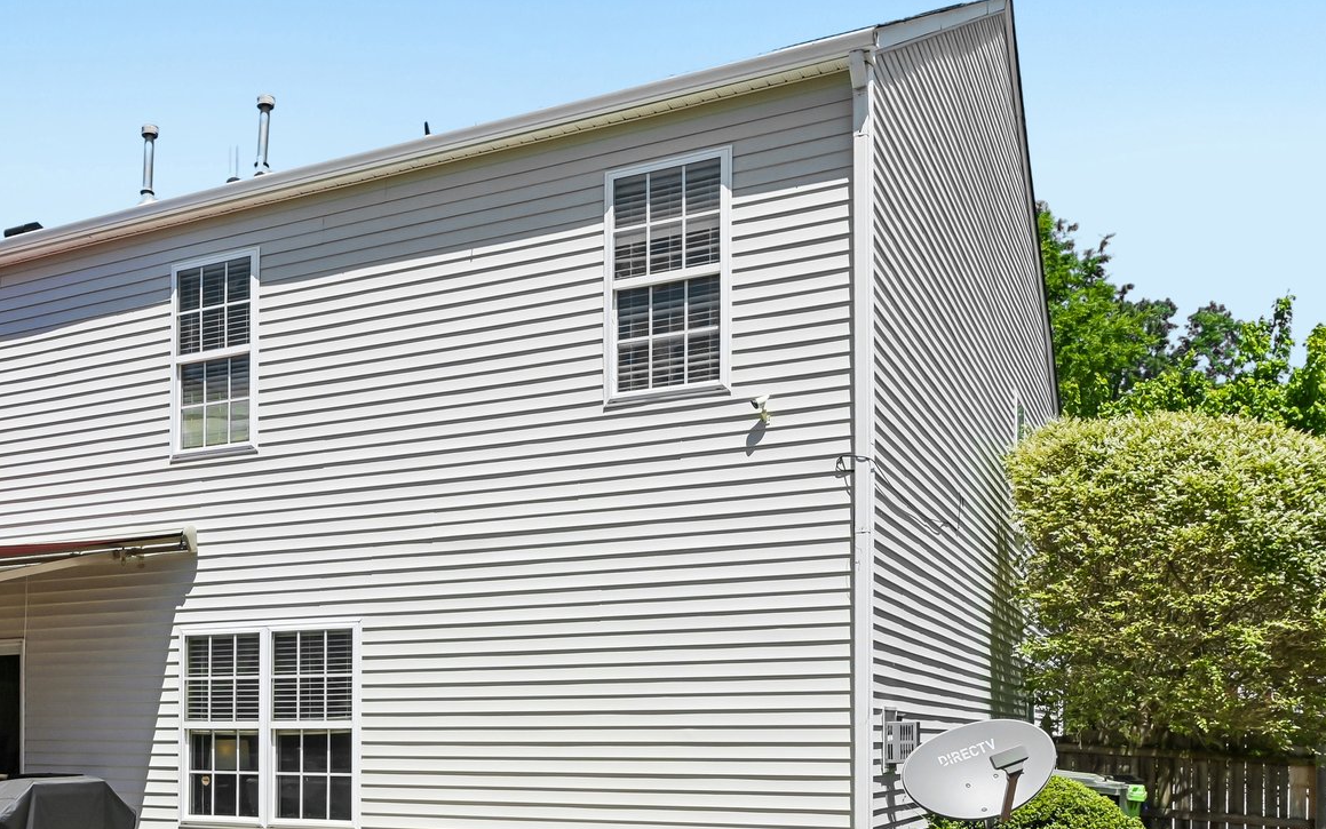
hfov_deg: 51.6
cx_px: 327
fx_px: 1301
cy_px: 431
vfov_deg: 35.4
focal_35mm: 36
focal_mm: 20
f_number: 9
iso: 200
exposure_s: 1/800
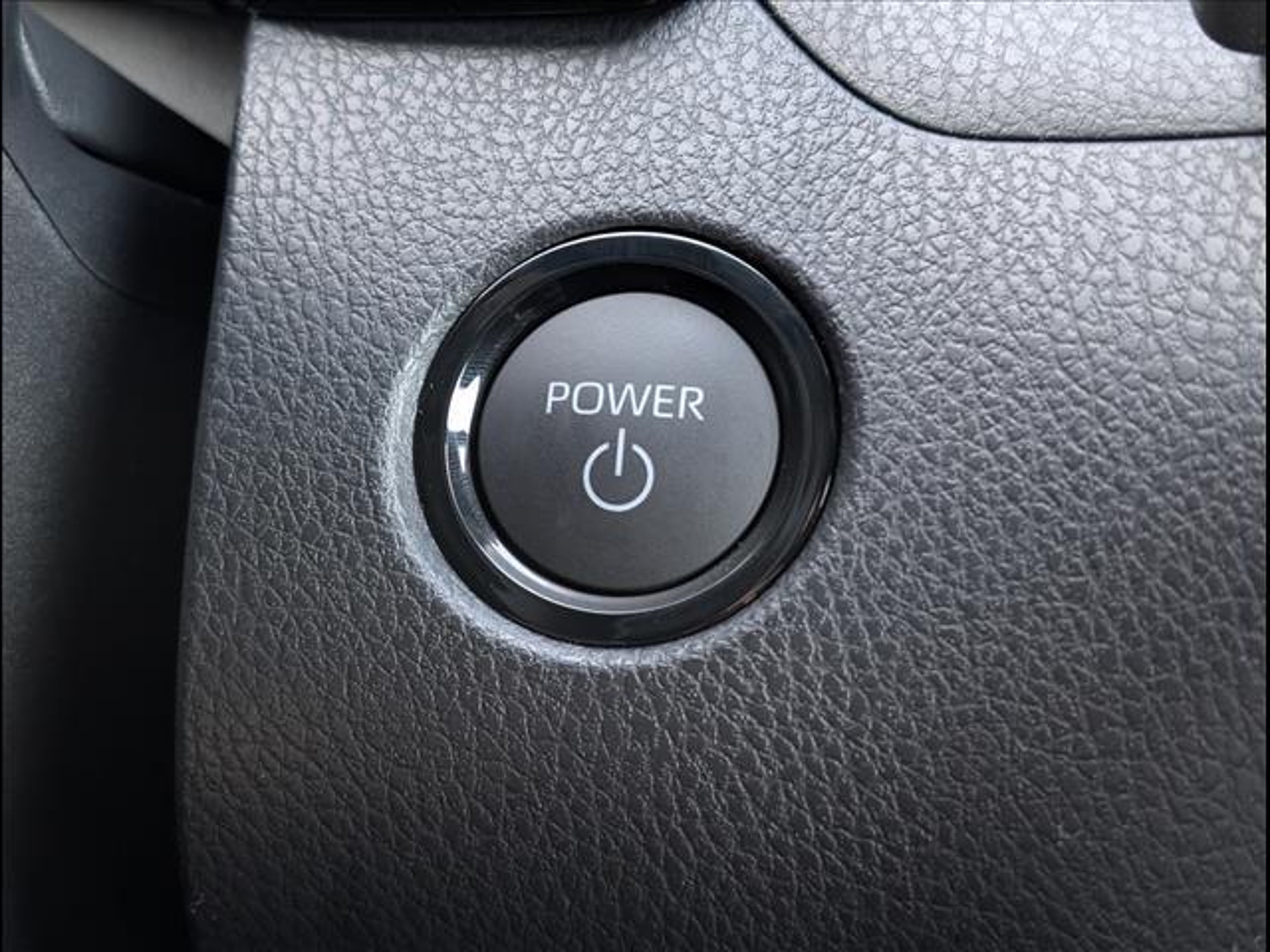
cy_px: 476
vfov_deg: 29.7
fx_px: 1798
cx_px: 635
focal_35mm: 49
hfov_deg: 38.9
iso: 142
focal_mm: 6.9
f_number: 1.68
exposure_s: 1/59.5
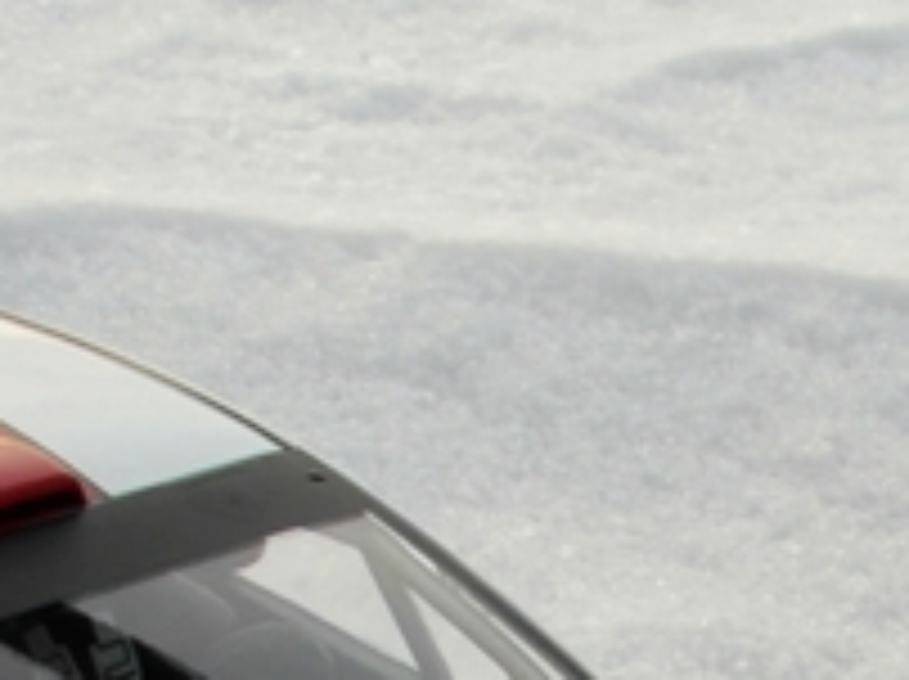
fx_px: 6898
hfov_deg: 7.4
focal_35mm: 263
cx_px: 1246
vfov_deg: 5.5
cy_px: 1486
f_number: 5.4
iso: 80
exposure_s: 1/60
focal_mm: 8.7
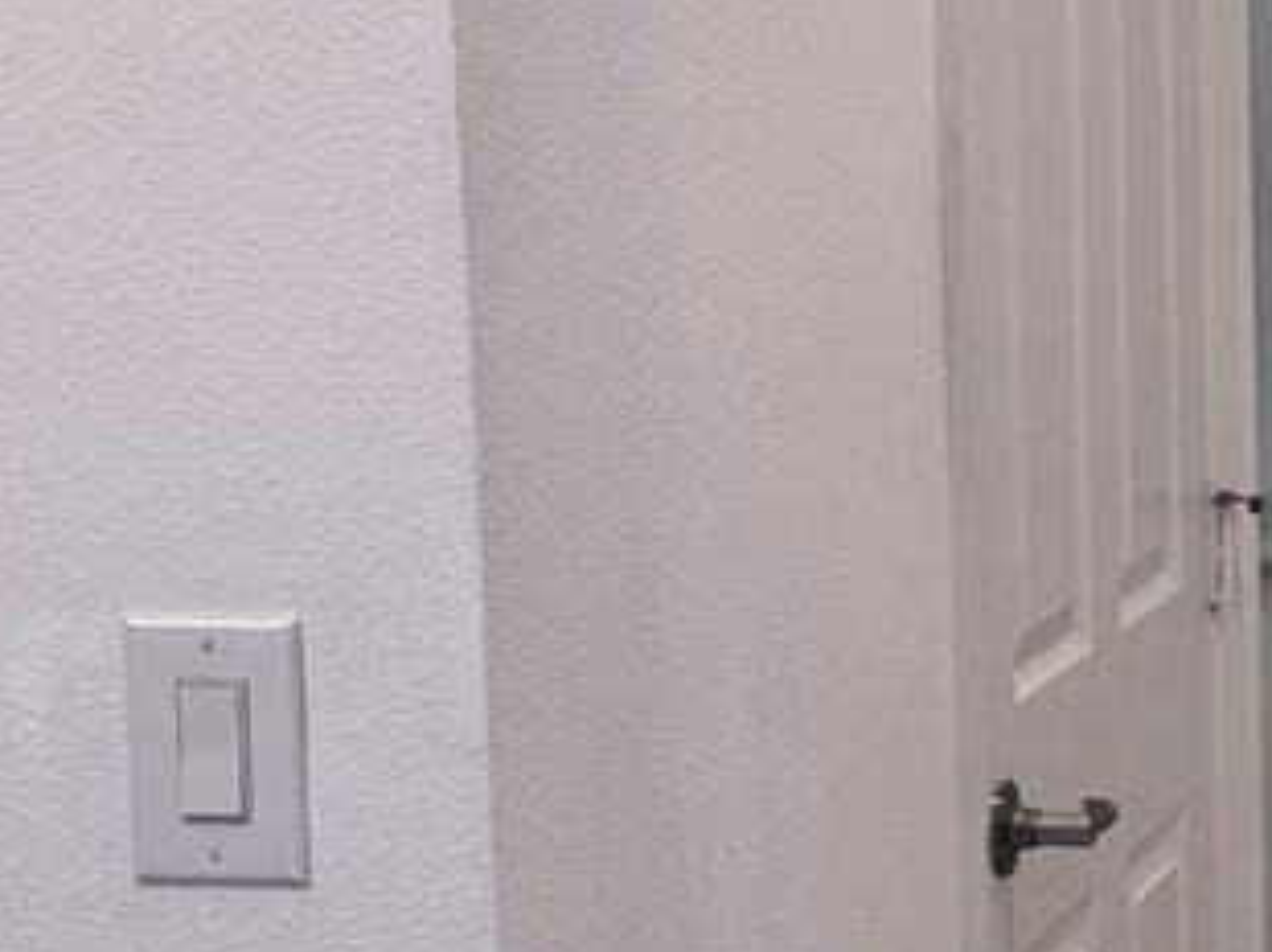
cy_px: 644
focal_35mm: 124
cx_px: 1867
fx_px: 4553
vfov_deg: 11.9
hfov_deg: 14.9
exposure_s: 1/120
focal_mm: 6.76
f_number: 1.78
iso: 160
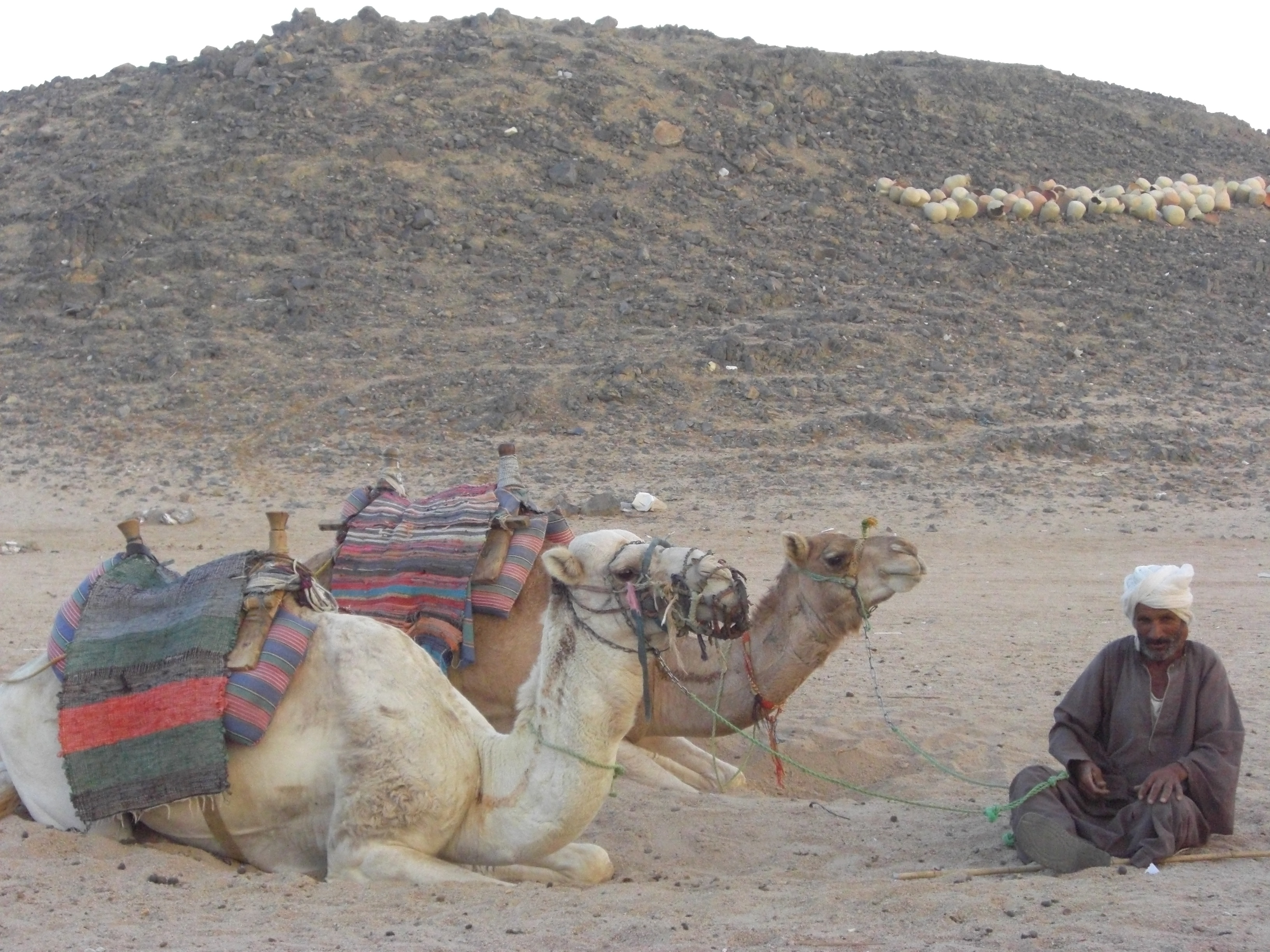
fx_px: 2898
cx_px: 635
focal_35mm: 79
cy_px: 476
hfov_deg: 24.7
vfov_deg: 18.7
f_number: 4.1
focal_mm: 12.8
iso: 400
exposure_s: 1/125
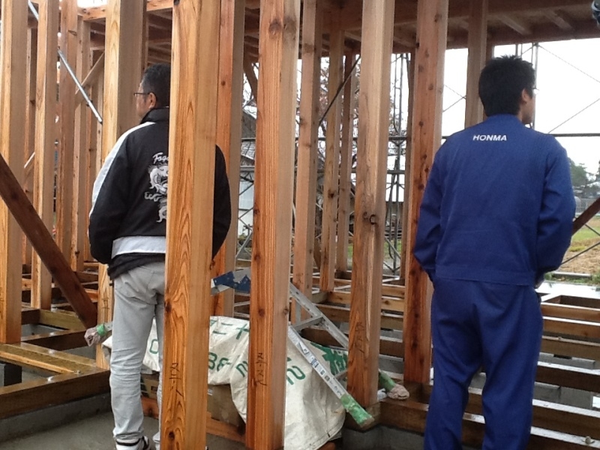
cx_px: 300
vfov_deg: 32.9
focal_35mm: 44
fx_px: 763
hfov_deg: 42.9
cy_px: 225
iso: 64
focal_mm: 2
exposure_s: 1/120
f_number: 2.4
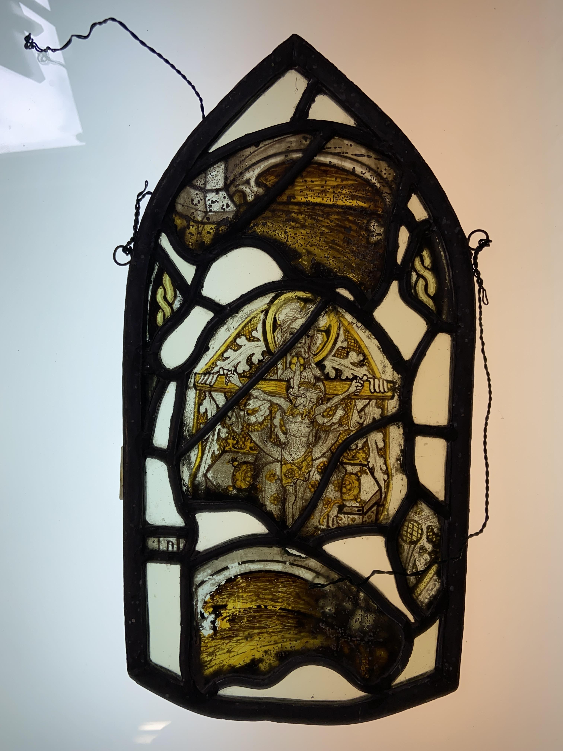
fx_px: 564
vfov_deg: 67.3
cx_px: 282
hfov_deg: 53.1
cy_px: 376
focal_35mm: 26
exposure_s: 1/263
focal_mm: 4.25
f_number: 1.8
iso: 32
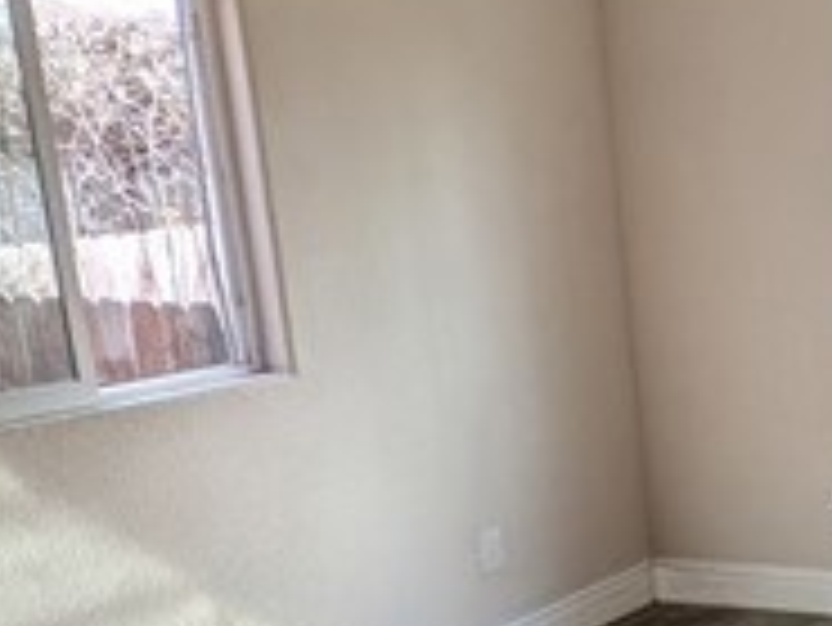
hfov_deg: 24.7
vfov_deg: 19.7
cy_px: 658
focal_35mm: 72
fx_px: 1732
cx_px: 967
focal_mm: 1.54
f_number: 2.2
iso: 37
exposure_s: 1/117
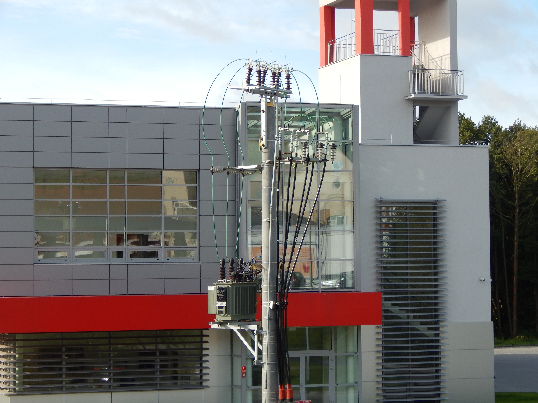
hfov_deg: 18.9
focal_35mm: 104
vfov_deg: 14.2
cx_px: 269
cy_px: 202
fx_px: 1616
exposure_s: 1/400
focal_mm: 18.7
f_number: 4.5
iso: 125
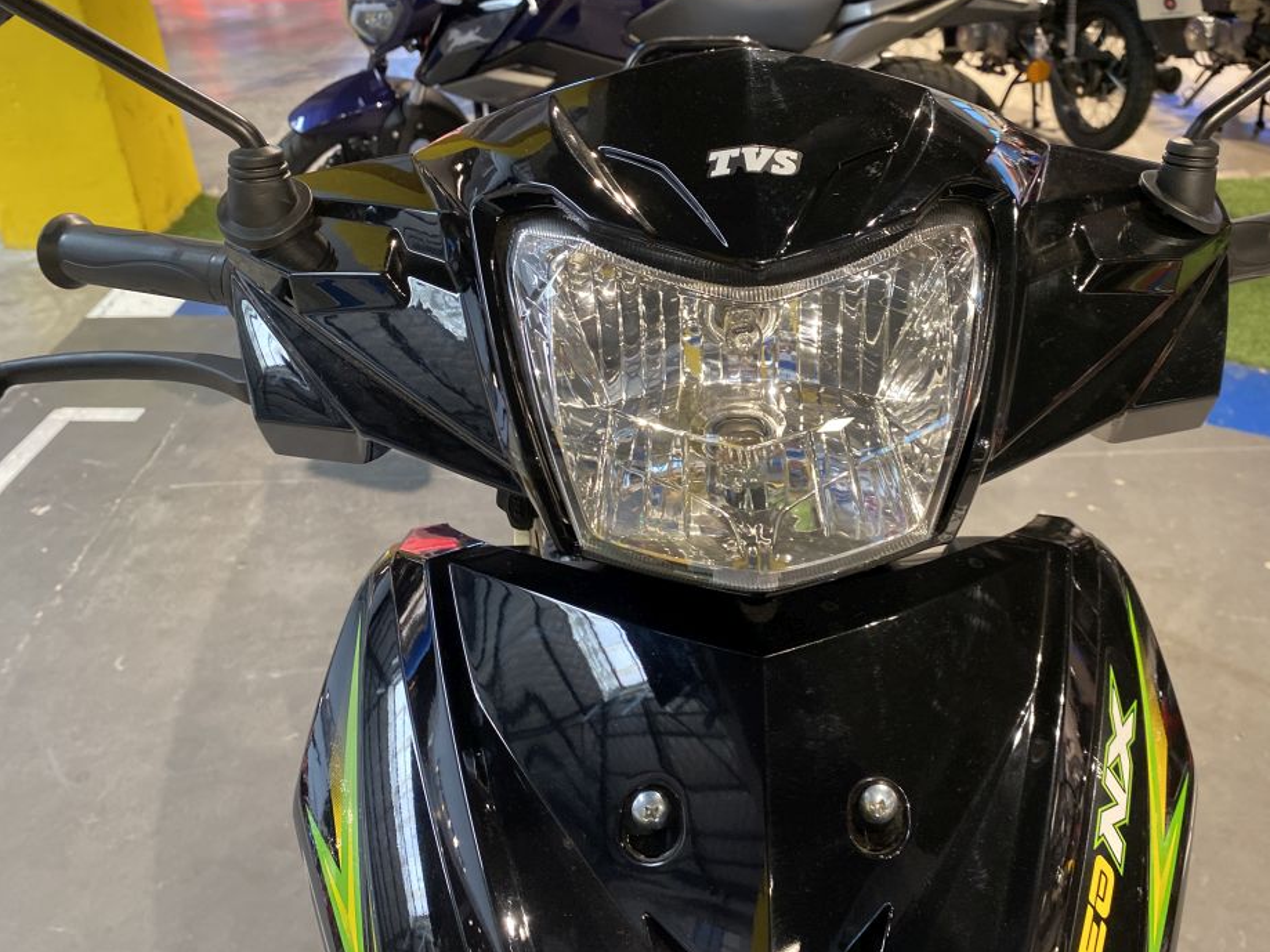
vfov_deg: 46.8
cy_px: 444
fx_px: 1101
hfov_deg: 59.7
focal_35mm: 30
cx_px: 731
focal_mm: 4.25
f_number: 1.8
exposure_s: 1/50
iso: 250
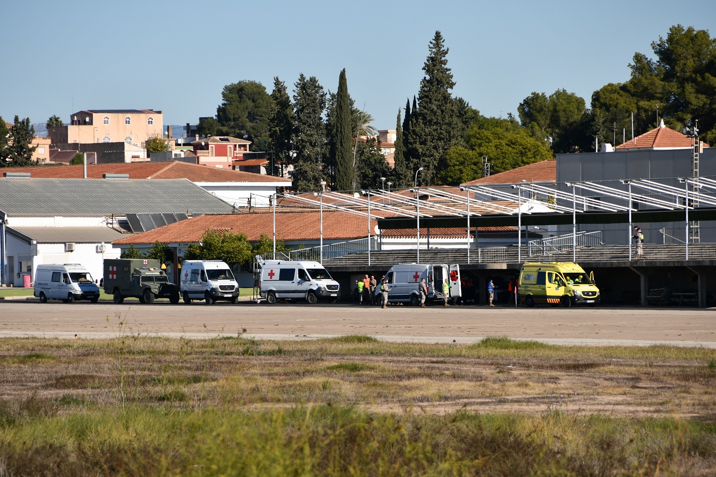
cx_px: 358
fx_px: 5966
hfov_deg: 6.9
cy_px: 238
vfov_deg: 4.6
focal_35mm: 300
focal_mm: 200
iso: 100
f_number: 7.1
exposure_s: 1/200
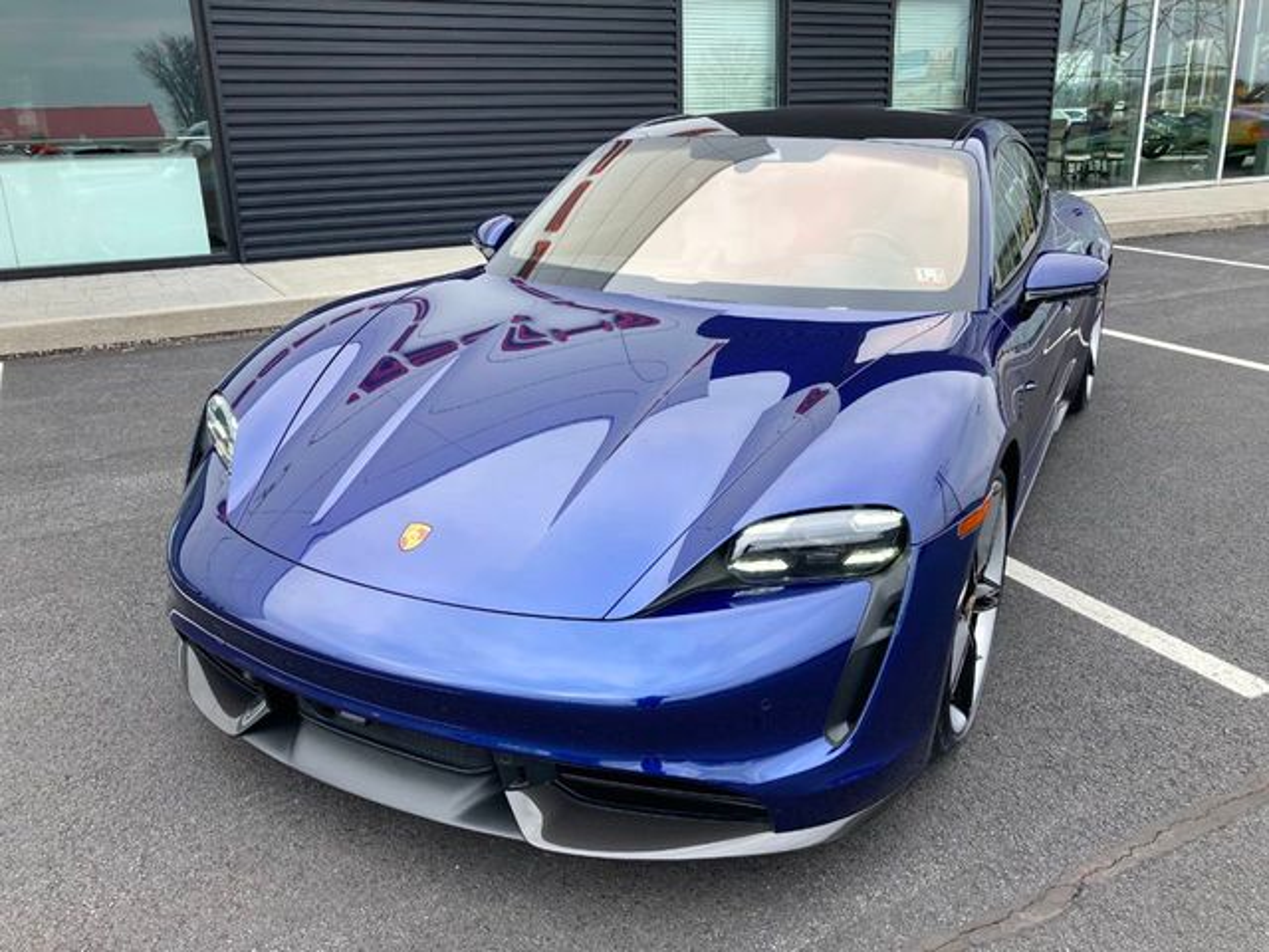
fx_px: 1026
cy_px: 476
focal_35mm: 28
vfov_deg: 49.7
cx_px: 634
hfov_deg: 63.4
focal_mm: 3.99
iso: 20
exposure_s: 1/175
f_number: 1.8
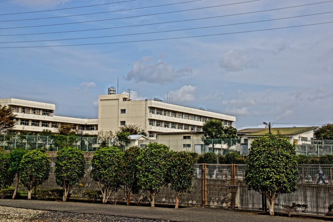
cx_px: 166
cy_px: 111
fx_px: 555
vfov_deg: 22.6
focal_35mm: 60
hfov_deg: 33.4
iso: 100
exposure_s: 1/320
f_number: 10
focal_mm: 40
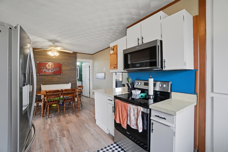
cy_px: 76
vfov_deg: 77.2
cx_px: 114
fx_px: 95
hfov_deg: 100.4
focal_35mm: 15
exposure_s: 1/250
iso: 100
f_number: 4
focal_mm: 10
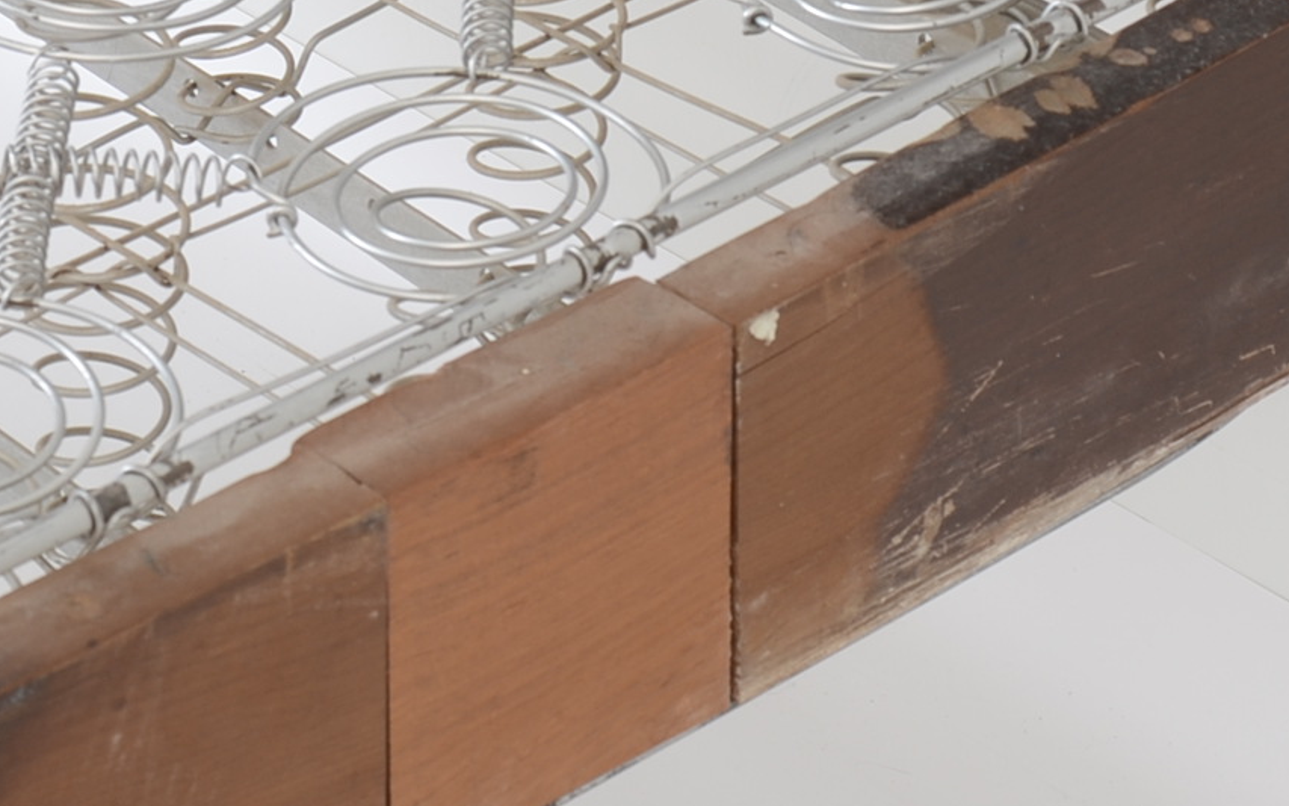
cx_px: 405
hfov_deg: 11.3
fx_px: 6499
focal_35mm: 185
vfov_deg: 7.0
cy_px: -127
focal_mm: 42
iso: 125
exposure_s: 1/125
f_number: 10
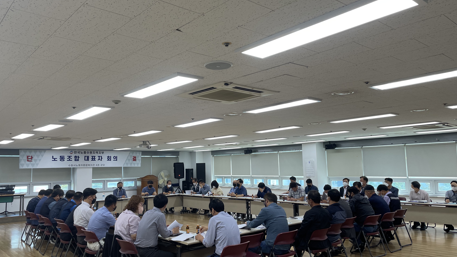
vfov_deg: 40.2
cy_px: 132
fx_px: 351
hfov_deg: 66.1
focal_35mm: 29
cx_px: 226
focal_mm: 4.2
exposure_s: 1/121
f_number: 1.6
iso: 80
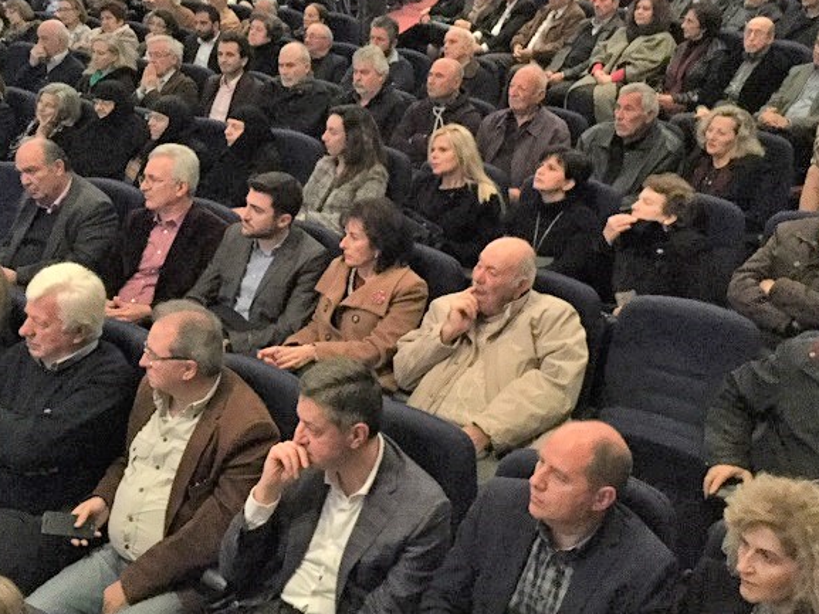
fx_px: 1018
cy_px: 268
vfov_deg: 33.6
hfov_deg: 43.8
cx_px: 382
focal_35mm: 43
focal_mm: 3.3
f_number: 2.4
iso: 800
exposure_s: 1/17
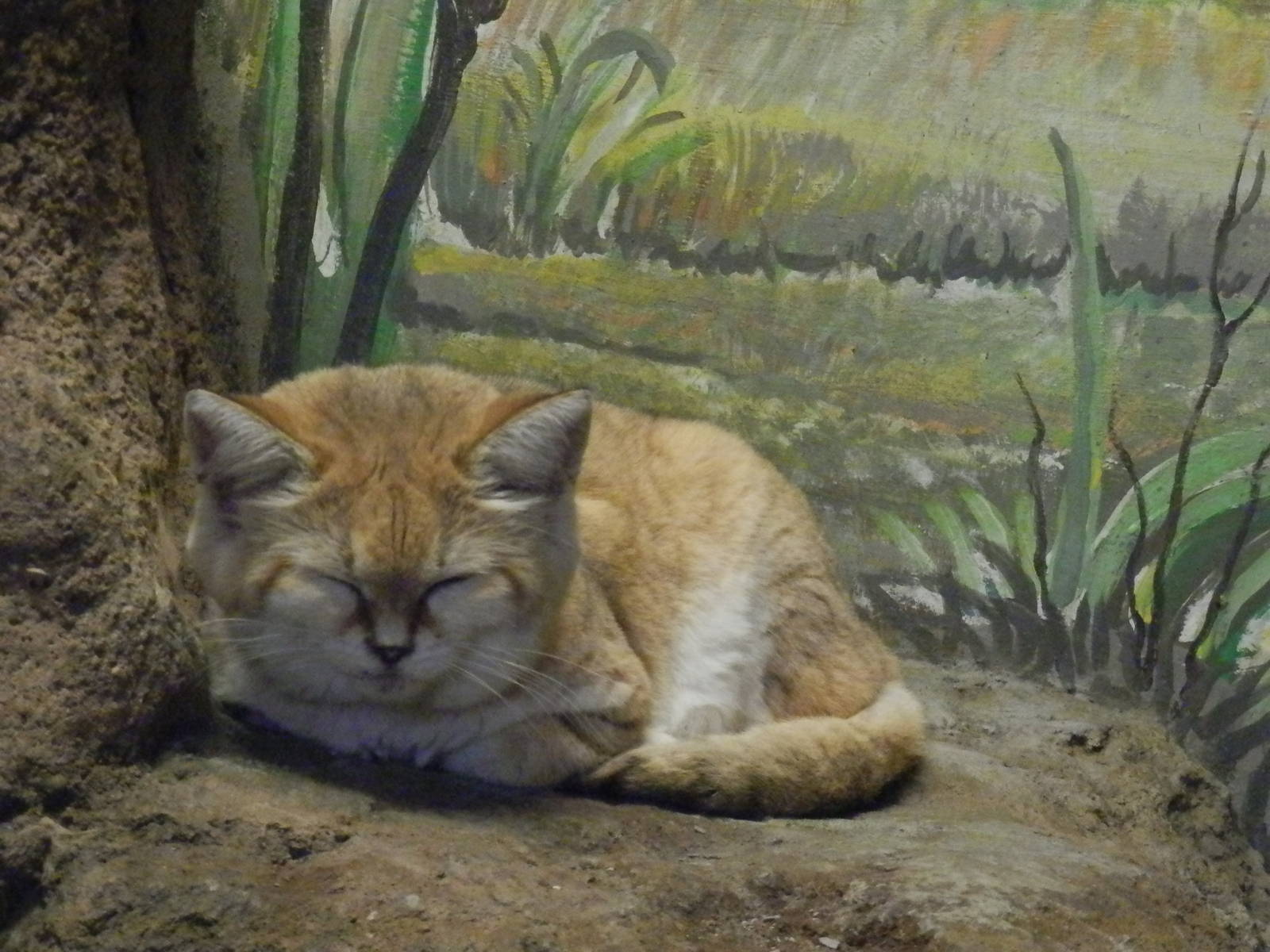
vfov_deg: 14.0
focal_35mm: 106
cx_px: 635
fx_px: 3889
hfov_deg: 18.5
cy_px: 476
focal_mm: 19
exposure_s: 1/8
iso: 1000
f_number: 5
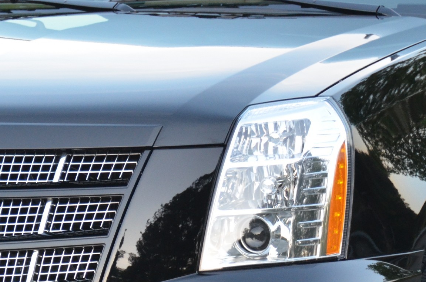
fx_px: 2693
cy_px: 266
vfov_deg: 6.0
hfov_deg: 9.0
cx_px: 0
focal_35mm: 228
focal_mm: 70
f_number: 5
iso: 1600
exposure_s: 1/125
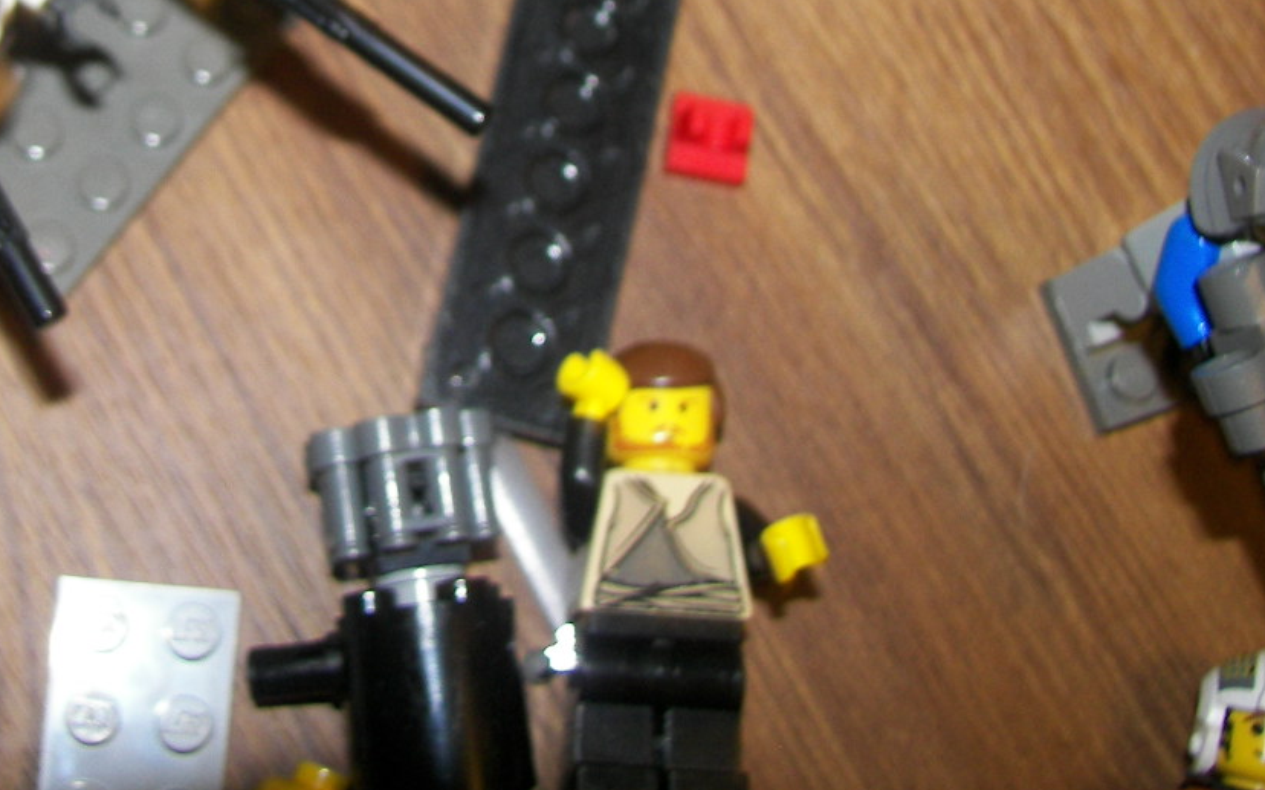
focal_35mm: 59
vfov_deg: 21.5
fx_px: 2033
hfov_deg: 34.0
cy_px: 67
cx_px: 356
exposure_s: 1/30
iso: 100
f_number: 2.8
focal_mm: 6
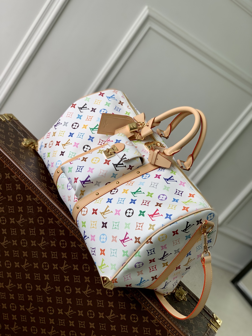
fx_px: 505
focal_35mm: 52
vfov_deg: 36.8
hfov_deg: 28.0
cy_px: 168
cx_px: 126
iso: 16
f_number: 2.4
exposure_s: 1/128
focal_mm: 6
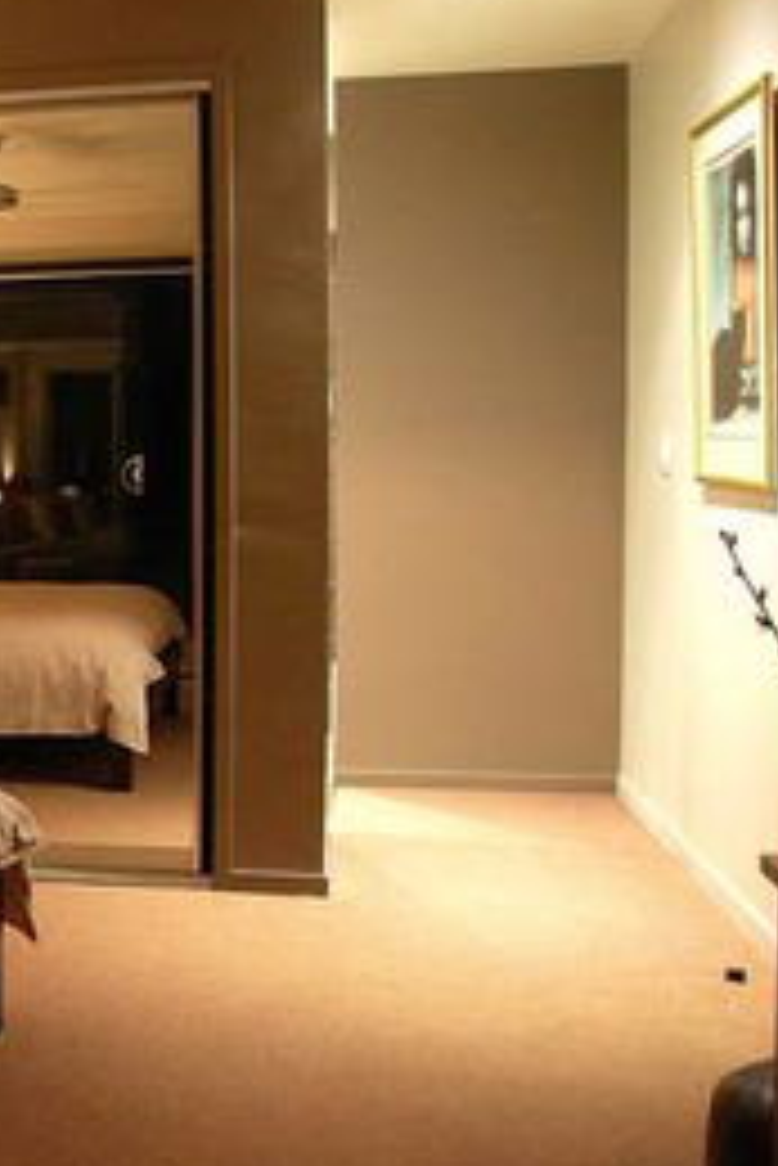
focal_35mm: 50
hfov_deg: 23.6
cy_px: 542
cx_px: -252
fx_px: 1619
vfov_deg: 39.6
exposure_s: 1/8
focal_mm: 18
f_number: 3.5
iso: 800
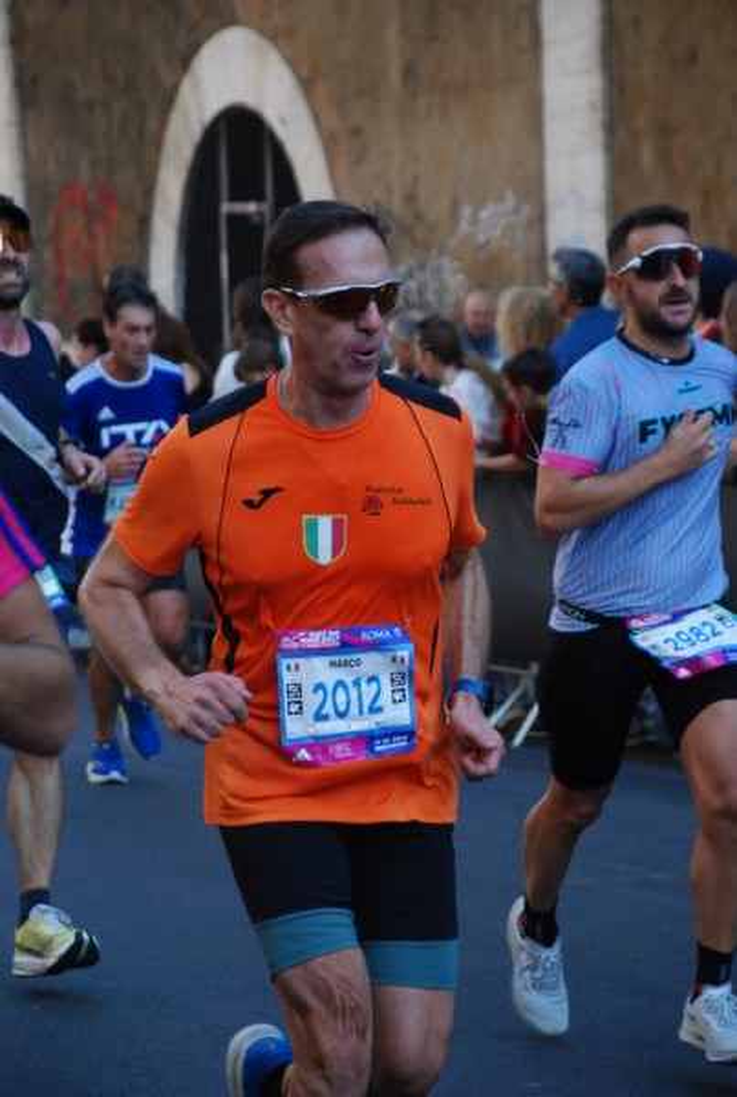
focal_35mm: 158
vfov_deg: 13.0
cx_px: 368
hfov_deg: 8.8
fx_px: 4811
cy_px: 548
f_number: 5.6
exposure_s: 1/640
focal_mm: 105
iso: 1000
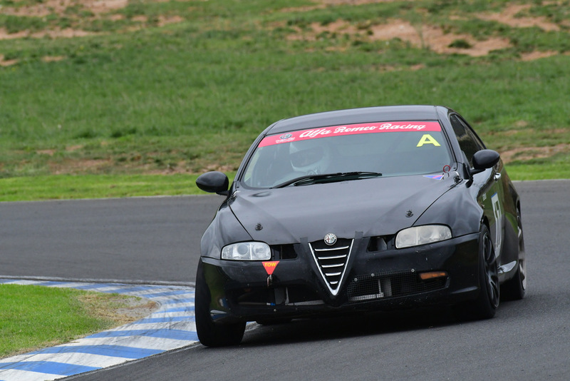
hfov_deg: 2.7
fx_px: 11879
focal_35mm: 750
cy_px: 190
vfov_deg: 1.8
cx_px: 285
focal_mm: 500
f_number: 11
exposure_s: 1/640
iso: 1250
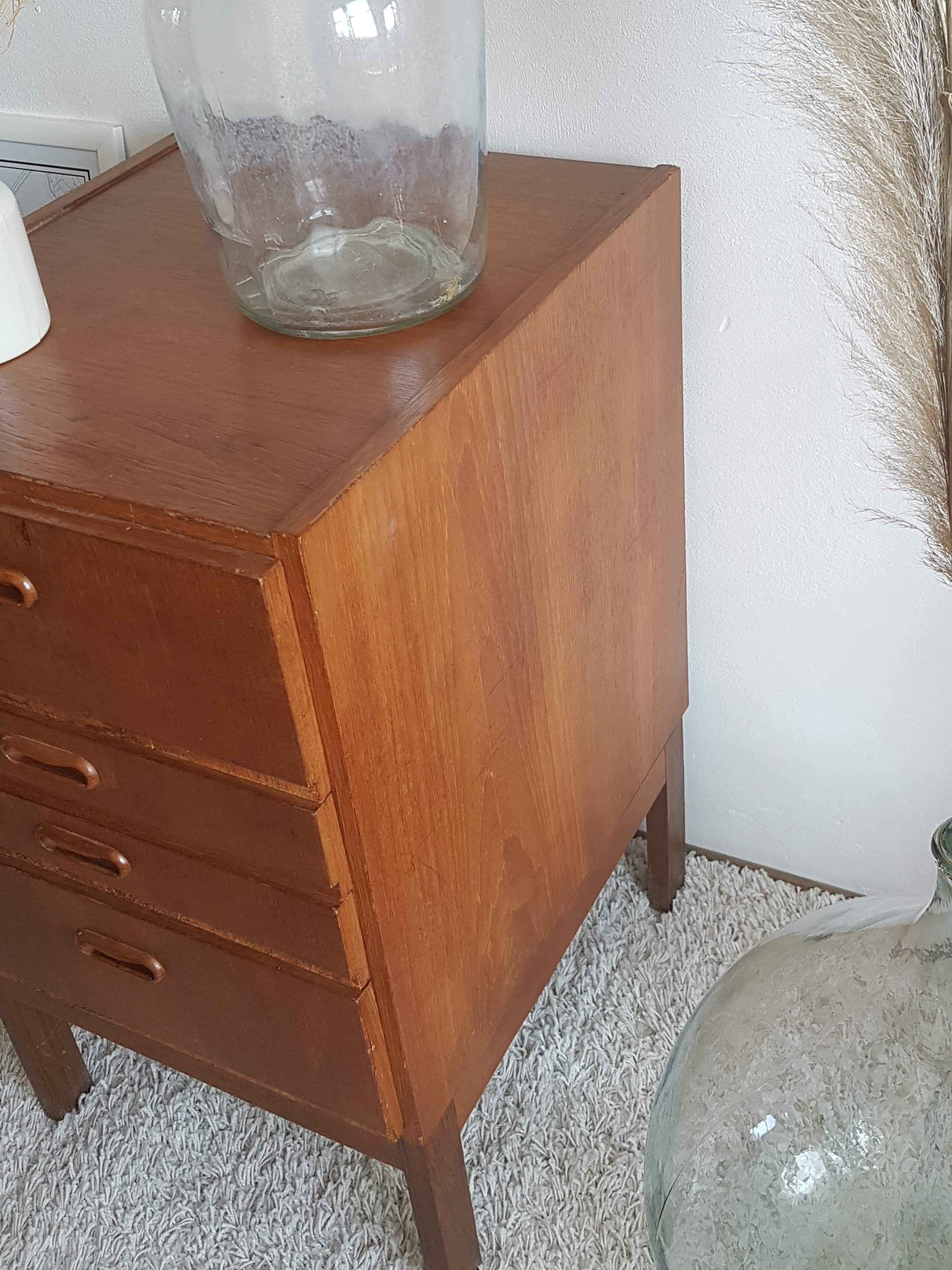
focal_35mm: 26
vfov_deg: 67.3
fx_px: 953
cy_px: 635
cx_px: 476
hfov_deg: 53.1
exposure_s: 1/100
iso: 100
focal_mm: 4.2
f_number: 1.7
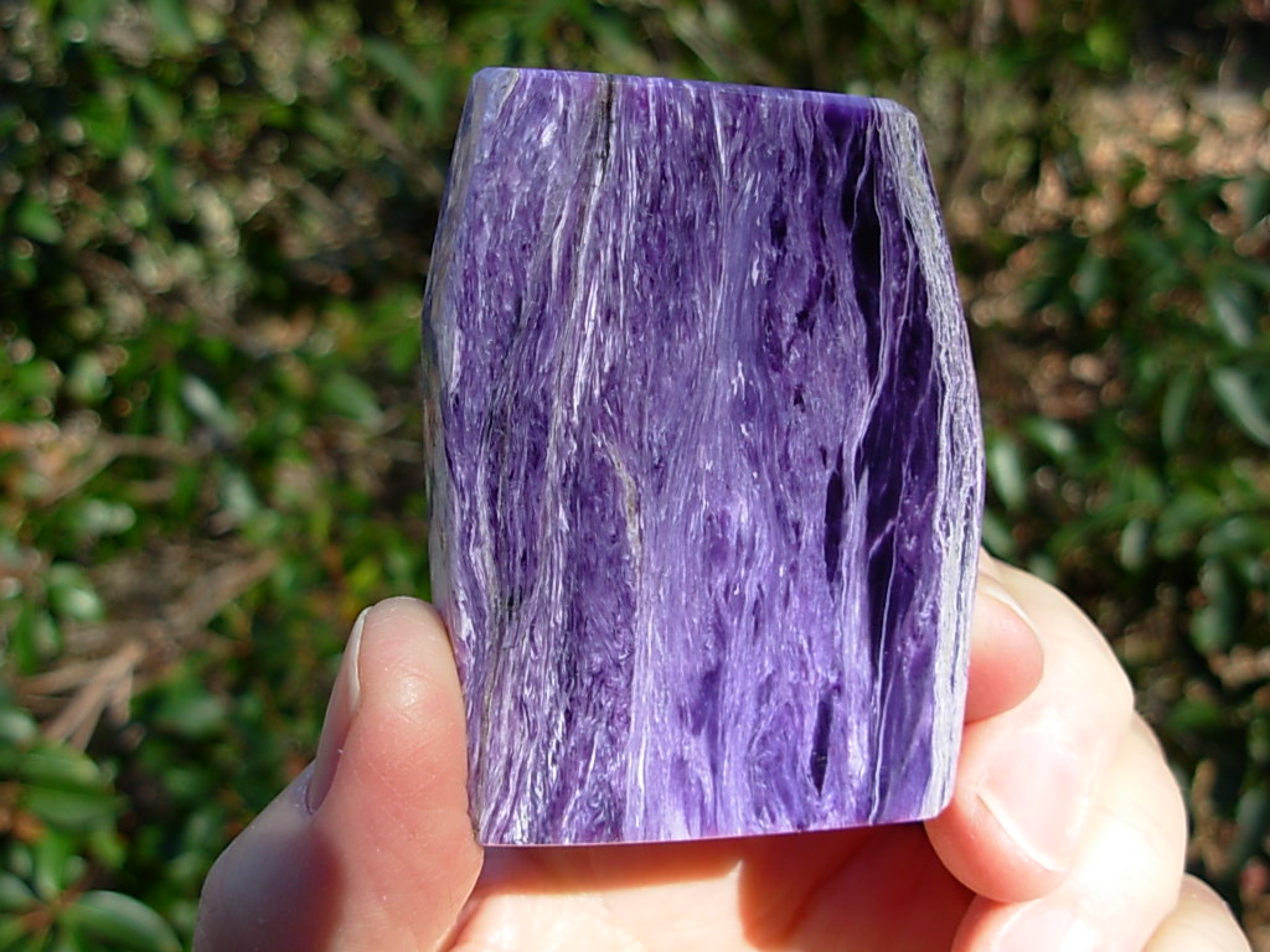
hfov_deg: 49.0
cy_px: 476
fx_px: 1394
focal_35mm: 38
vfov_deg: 37.7
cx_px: 635
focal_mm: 6.3
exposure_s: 1/352
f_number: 2.9
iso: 50
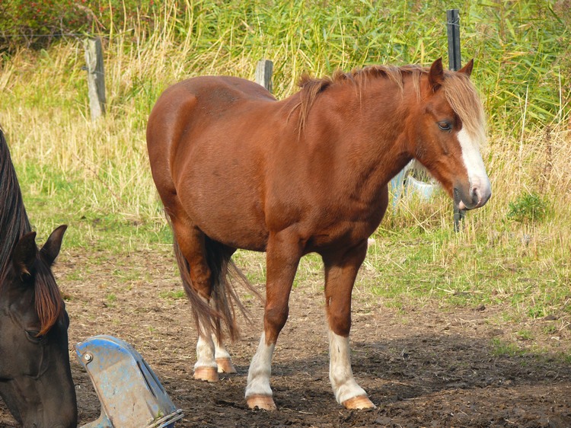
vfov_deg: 7.7
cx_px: 286
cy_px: 214
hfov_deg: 10.2
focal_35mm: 194
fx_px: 3199
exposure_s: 1/100
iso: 100
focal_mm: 40.9
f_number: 3.6
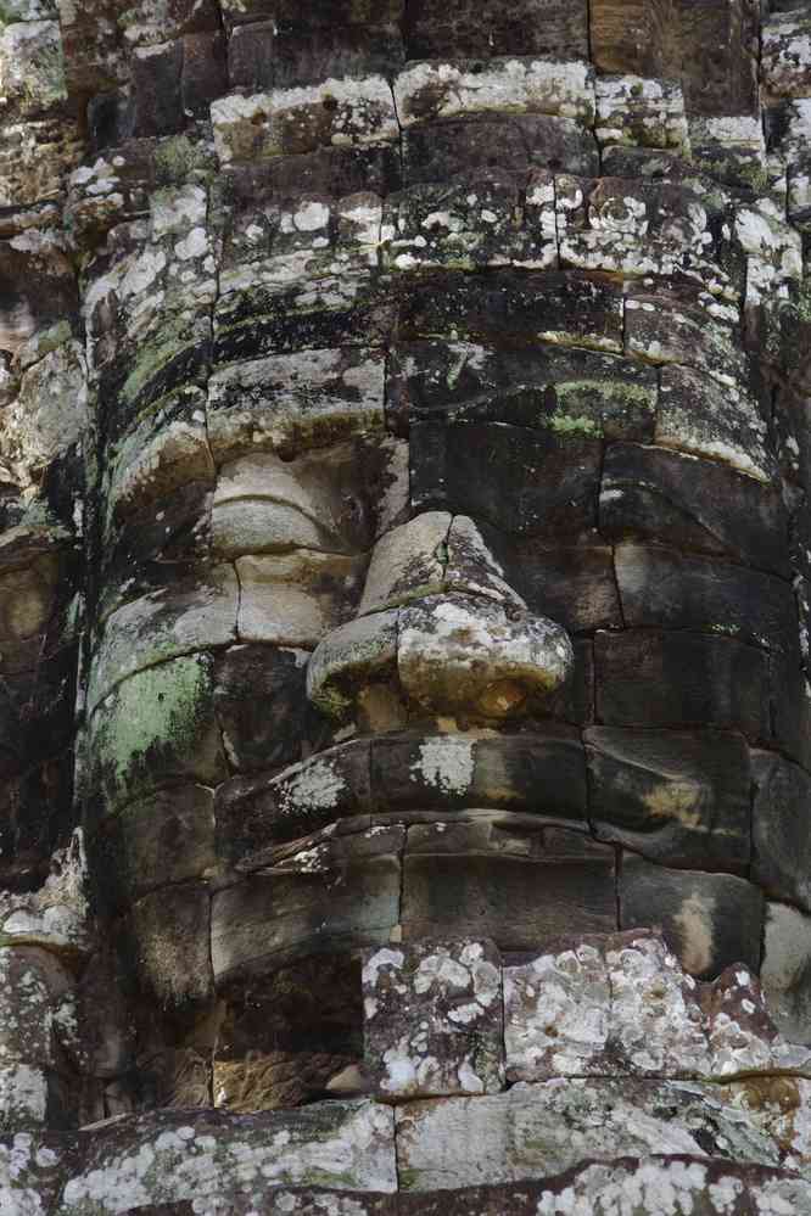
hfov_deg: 9.3
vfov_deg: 14.0
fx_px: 4967
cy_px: 608
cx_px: 406
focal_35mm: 147
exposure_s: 1/125
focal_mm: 97.5
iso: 800
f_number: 6.3
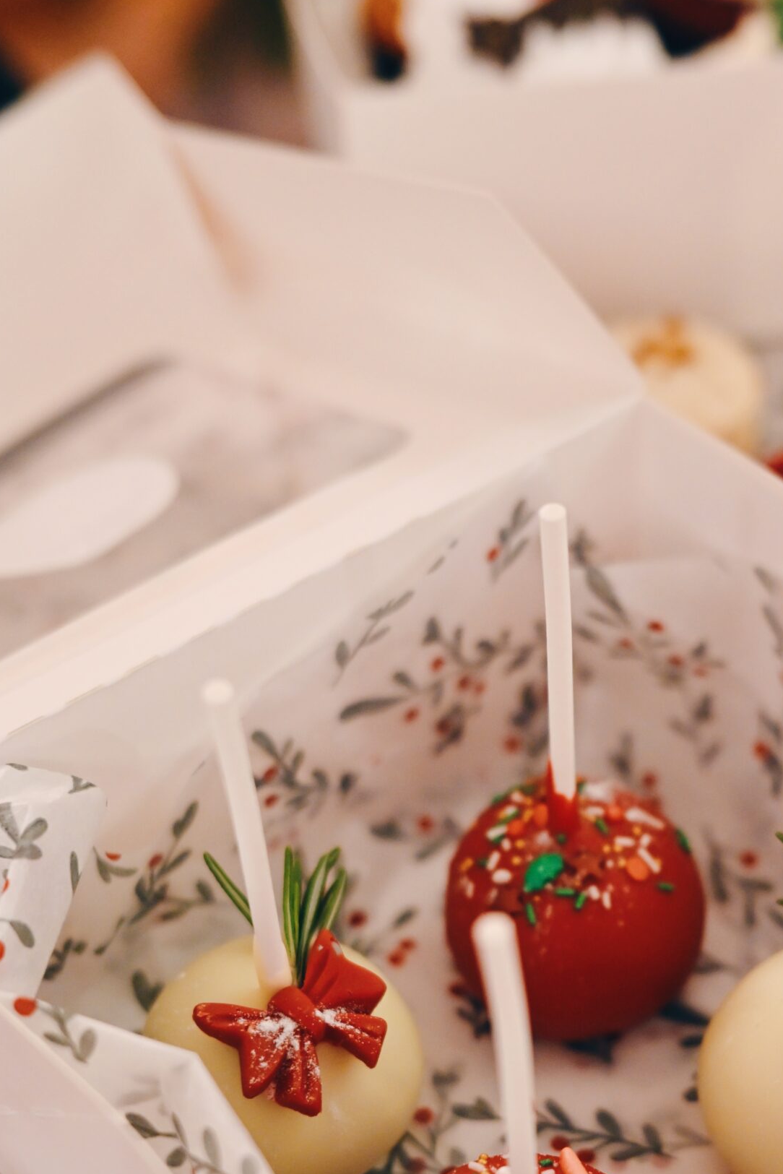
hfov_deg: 21.4
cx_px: 588
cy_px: 904
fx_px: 2054
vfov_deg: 31.2
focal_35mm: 63
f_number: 2.8
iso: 2500
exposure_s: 1/125
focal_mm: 40
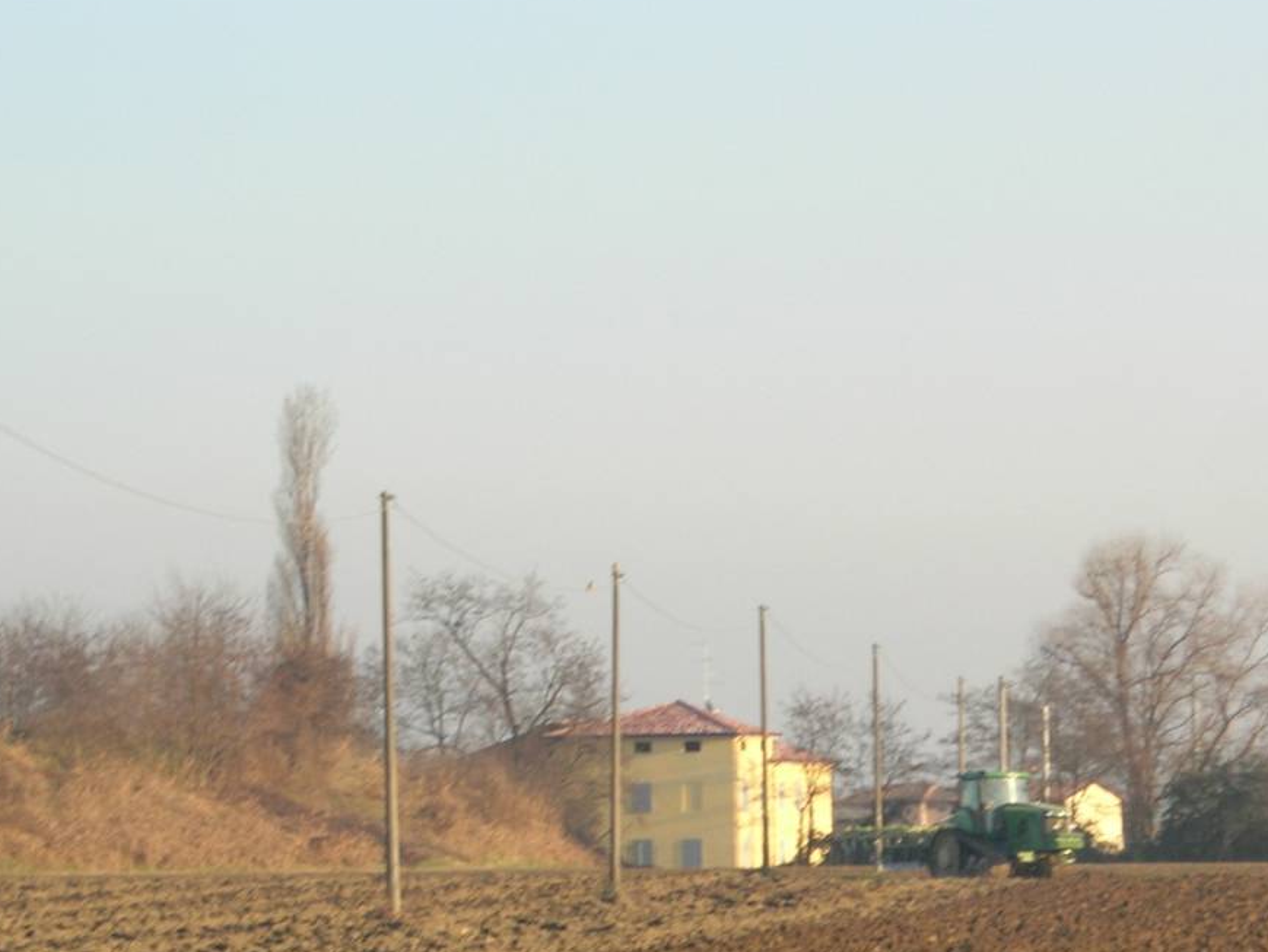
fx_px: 7620
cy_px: 831
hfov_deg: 9.5
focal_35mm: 208
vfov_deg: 7.1
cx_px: 1017
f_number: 8.2
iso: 64
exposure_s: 1/64.1
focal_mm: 23.4
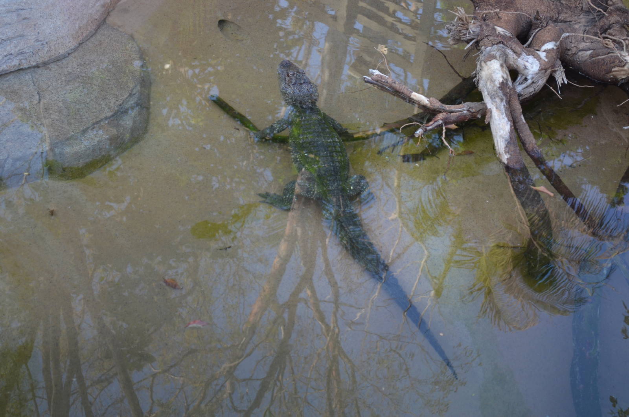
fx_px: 1439
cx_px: 314
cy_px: 208
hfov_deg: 24.7
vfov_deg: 16.5
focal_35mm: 82
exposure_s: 1/100
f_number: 5.6
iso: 400
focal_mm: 55
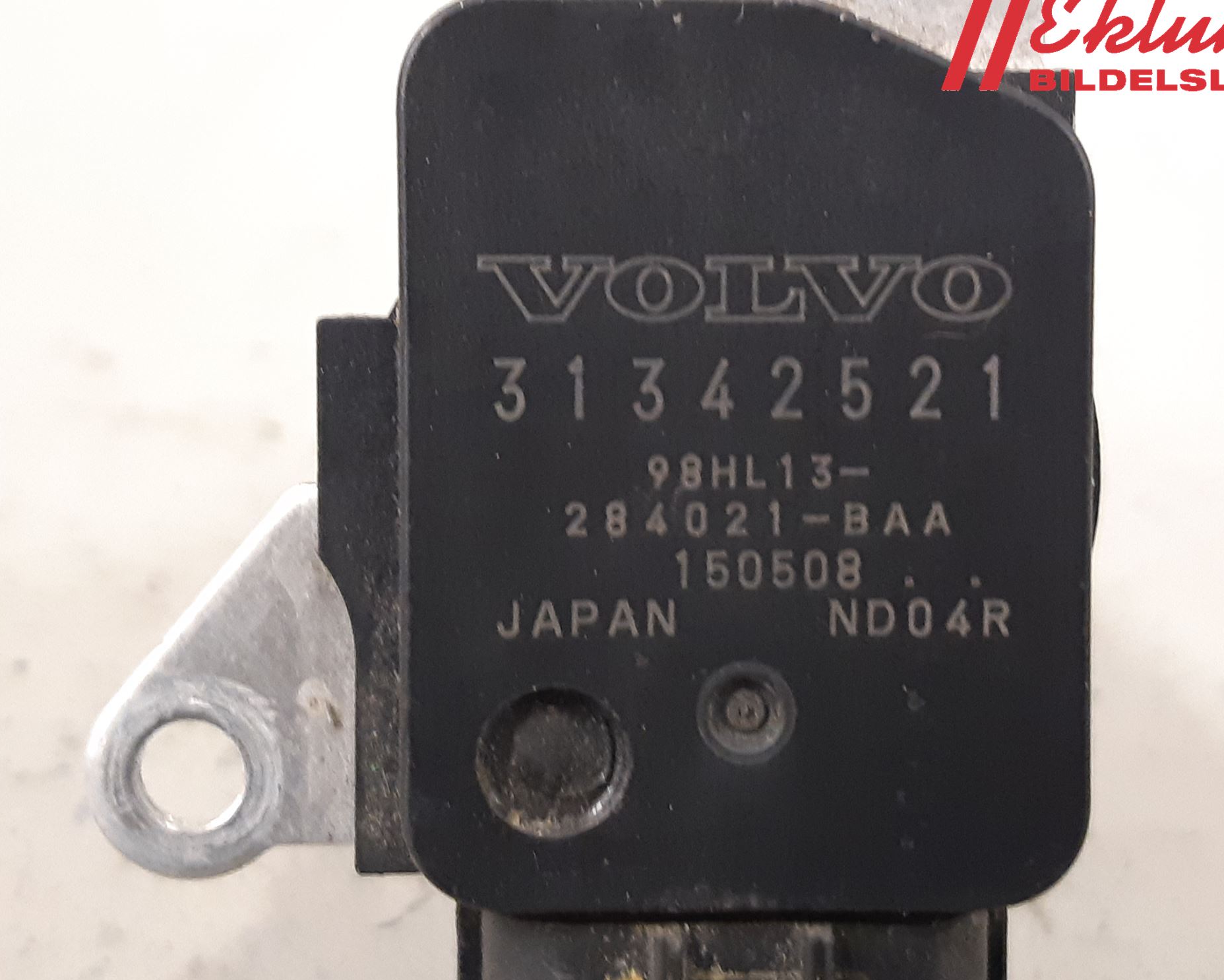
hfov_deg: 62.1
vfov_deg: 51.5
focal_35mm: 28
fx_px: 1014
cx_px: 671
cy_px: 486
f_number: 1.7
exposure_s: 1/25
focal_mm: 3.93
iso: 320
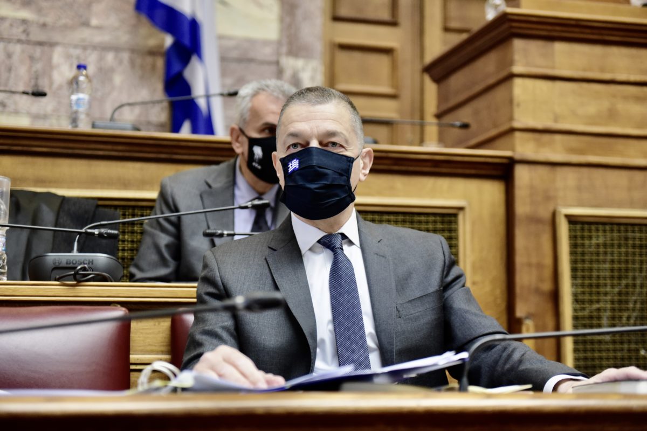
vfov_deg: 22.6
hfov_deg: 33.4
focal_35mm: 60
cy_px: 216
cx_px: 324
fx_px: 1078
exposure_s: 1/200
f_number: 3.2
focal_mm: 60
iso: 4000
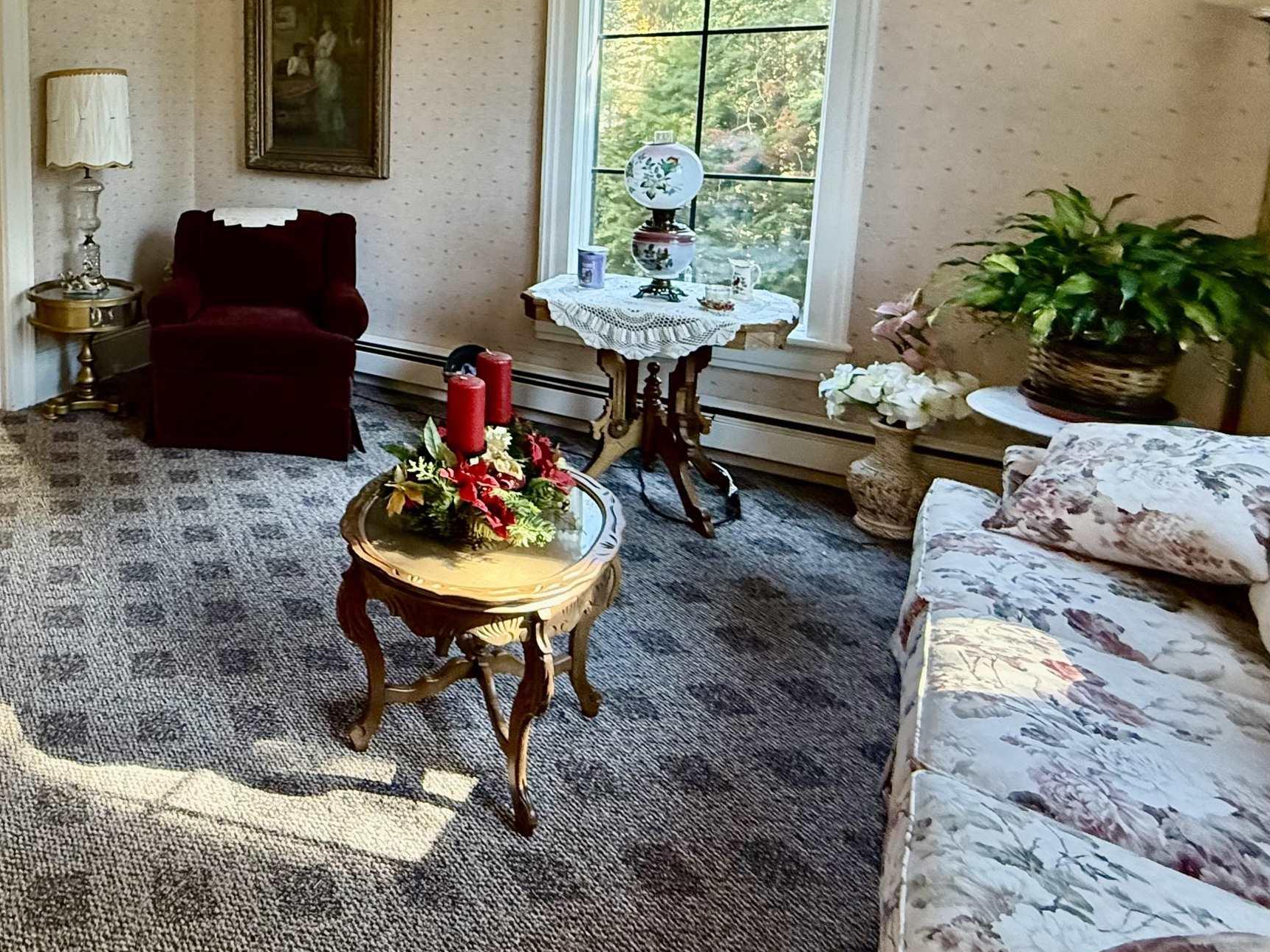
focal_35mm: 25
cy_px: 213
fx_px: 917
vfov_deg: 52.0
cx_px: 141
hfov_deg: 59.6
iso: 500
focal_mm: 2.22
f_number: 2.2
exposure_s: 1/120
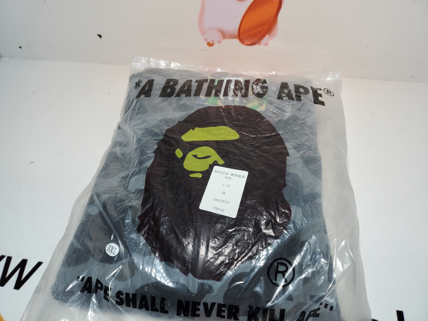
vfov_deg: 53.1
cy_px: 160
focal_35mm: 26
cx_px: 214
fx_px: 321
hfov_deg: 67.3
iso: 50
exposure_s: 1/564
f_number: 1.5
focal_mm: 4.3
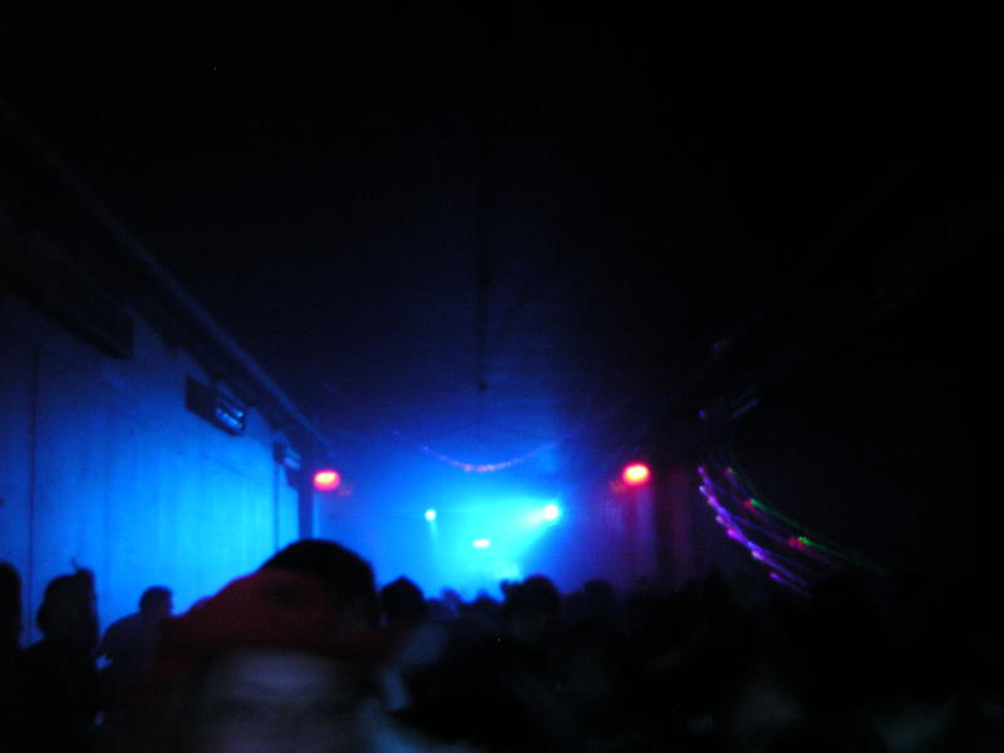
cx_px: 502
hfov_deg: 49.0
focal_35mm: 38
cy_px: 376
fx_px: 1102
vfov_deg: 37.7
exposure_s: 1/3
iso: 200
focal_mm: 6
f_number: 2.8
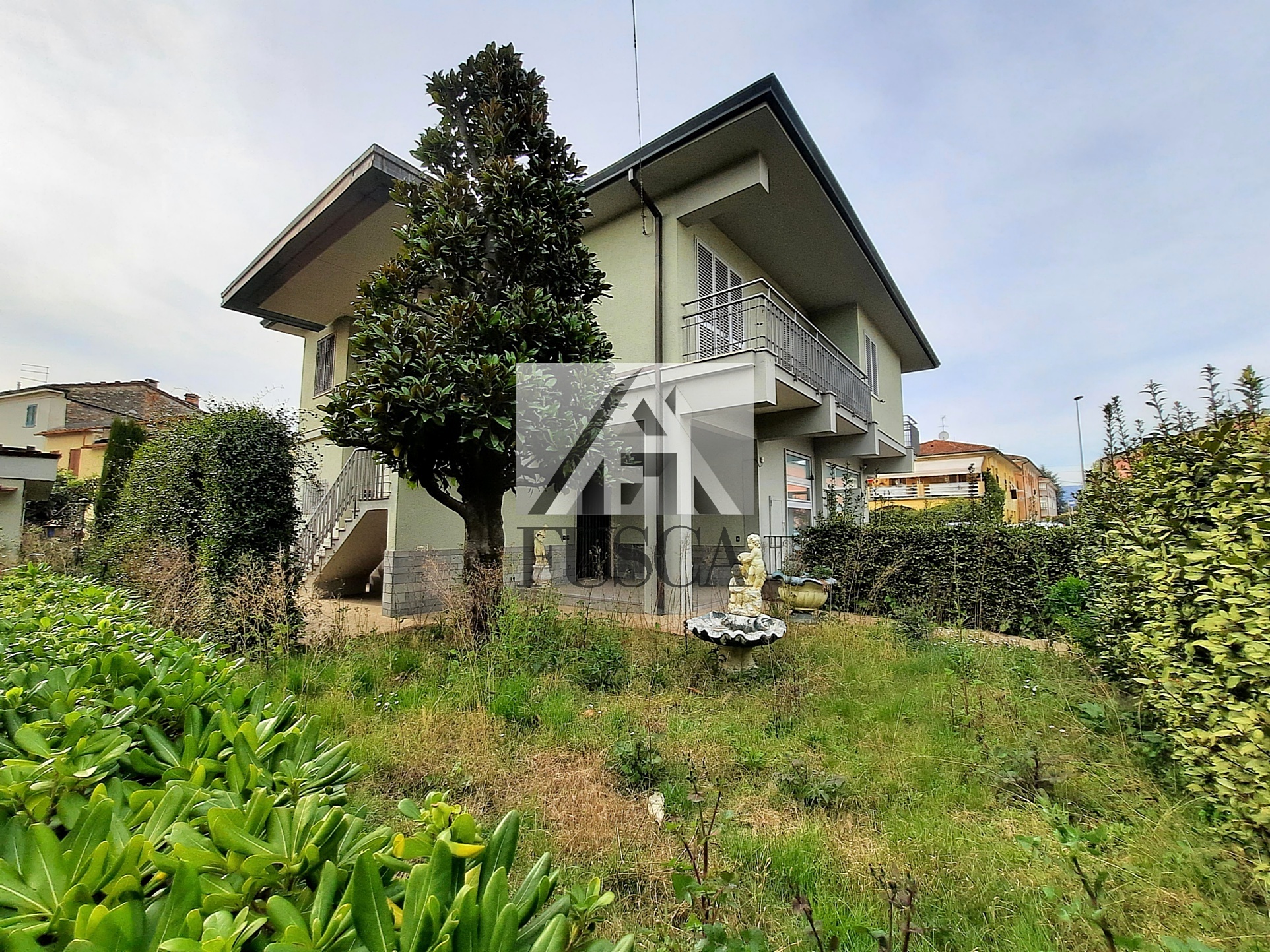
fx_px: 477
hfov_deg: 106.2
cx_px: 635
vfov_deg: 89.9
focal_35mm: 13
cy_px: 476
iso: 40
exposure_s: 1/1279
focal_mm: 1.74
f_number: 2.2
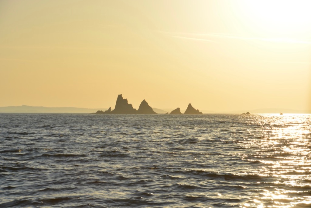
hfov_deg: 14.4
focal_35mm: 142
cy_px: 104
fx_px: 1231
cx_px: 156
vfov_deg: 9.6
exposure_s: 1/400
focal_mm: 95
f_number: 10
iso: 100
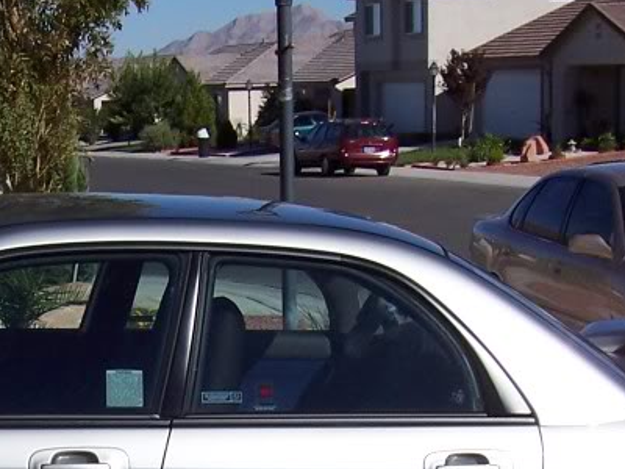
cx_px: 11
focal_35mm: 98
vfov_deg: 14.7
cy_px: 533
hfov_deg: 19.5
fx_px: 1769
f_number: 5.6
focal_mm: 5.6
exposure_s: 1/1000
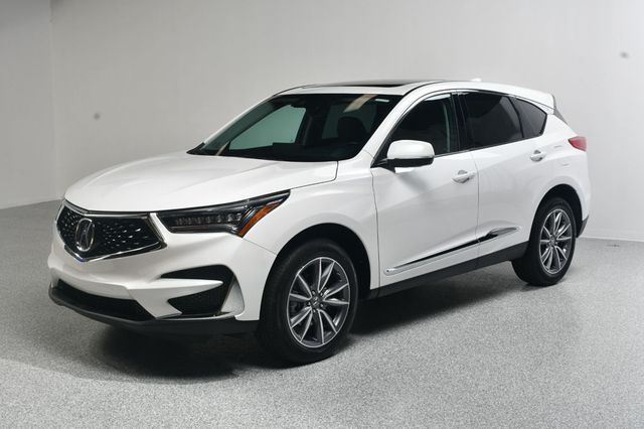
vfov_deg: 28.0
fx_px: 858
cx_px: 322
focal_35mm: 48
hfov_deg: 41.1
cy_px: 214
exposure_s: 1/160
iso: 100
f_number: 13
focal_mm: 32
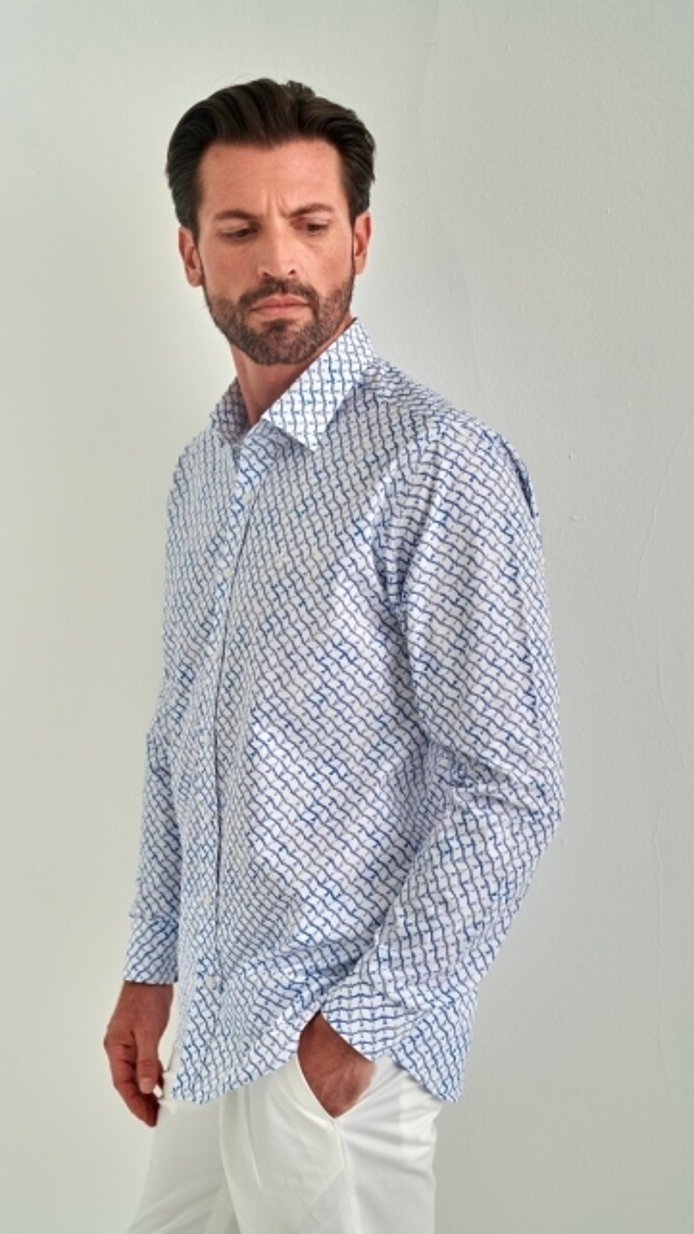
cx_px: 291
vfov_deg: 39.2
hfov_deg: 22.6
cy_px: 621
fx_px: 1734
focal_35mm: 53
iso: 200
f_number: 5
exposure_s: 1/160
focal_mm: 50
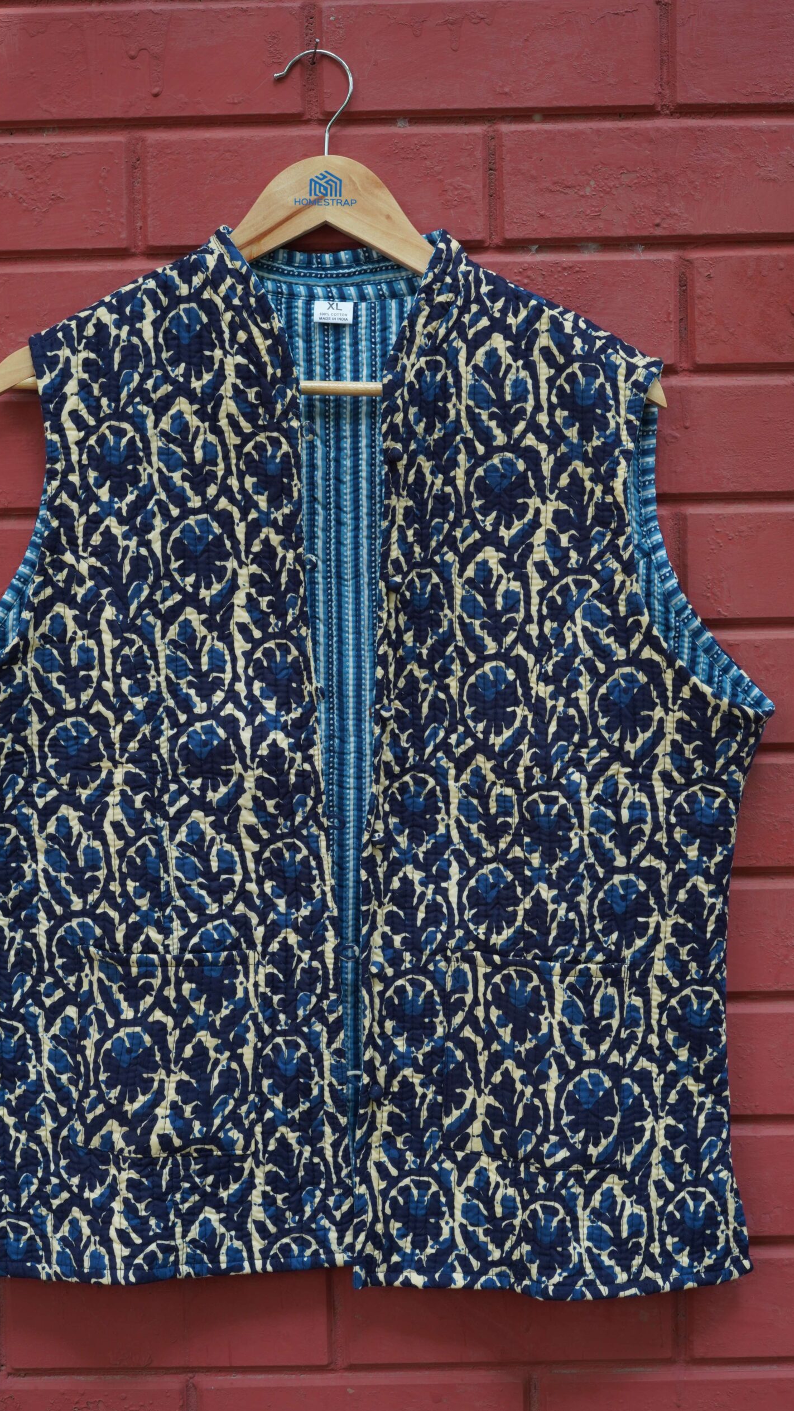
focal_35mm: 53
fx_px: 1984
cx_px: 343
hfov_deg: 22.6
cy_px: 705
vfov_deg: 39.2
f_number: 8
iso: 800
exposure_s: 1/160
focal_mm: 50
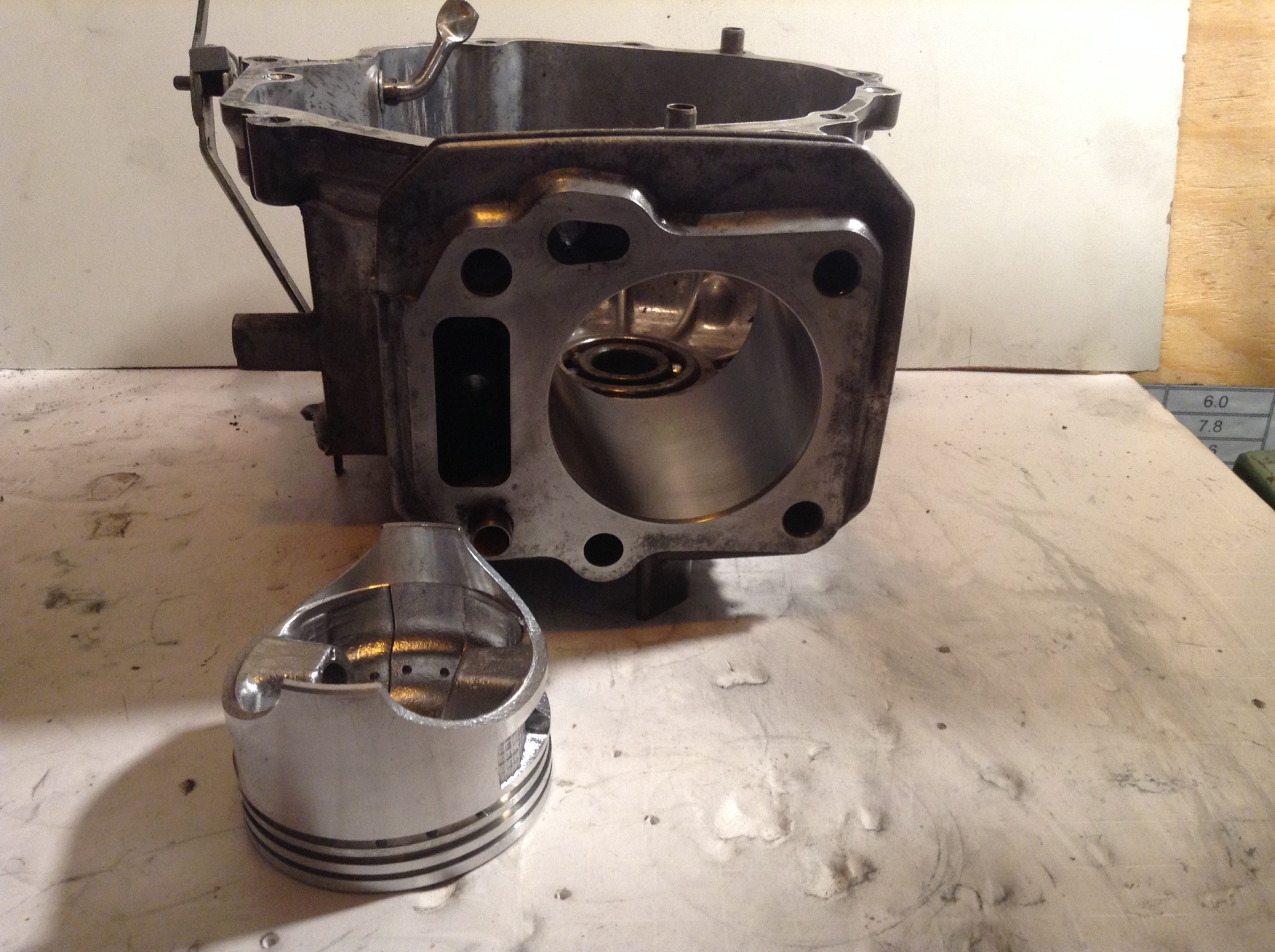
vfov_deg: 42.8
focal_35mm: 33
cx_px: 638
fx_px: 1214
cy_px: 476
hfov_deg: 55.4
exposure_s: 1/24
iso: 64
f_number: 2.4
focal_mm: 3.3
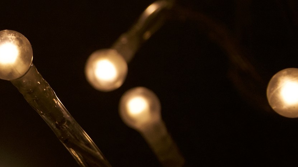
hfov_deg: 11.1
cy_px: 69
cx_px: -23
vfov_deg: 6.4
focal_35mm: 191
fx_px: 1509
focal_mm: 42
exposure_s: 1/640
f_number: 4.8
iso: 800
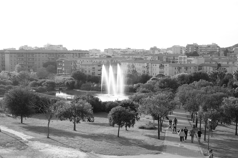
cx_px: 119
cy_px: 79
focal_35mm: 53
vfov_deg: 25.5
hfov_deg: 37.5
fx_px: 350
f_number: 3.2
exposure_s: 1/500
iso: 200
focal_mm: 35
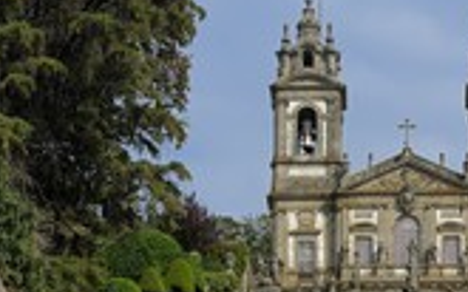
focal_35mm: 182
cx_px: 400
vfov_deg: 7.2
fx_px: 2321
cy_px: 312
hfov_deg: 11.5
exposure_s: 1/250
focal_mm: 70
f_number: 13
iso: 200
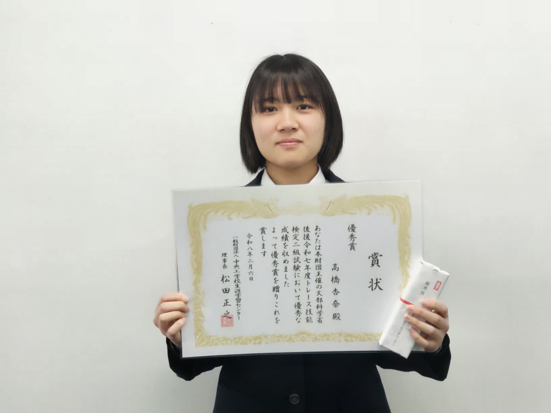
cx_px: 276
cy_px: 206
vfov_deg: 27.5
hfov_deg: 36.2
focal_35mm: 53
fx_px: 844
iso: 522
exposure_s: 1/60
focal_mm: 5.6
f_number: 2.4
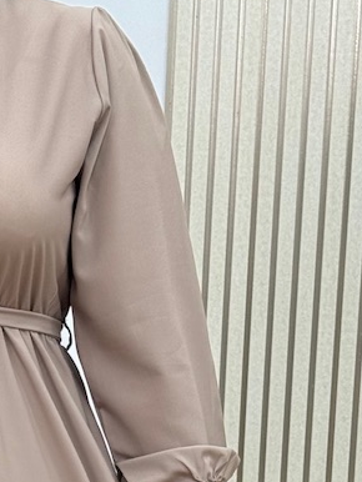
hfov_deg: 9.2
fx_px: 2215
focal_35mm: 159
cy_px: 721
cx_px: -69
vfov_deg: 11.9
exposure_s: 1/675
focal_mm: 6.76
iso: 80
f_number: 1.78
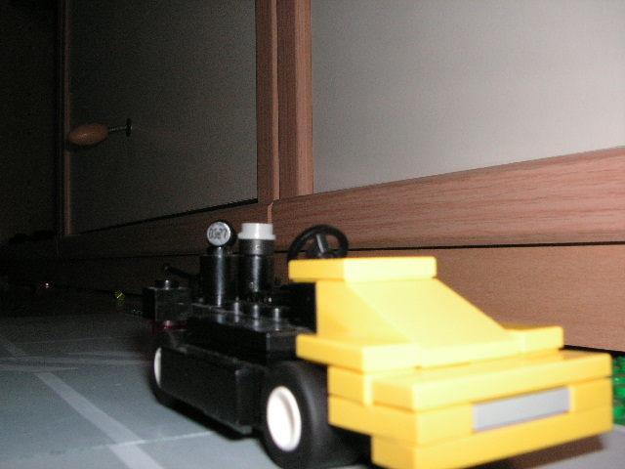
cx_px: 312
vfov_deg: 38.7
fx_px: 668
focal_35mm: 37
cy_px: 234
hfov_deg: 50.1
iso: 160
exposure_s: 1/45
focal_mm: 6.3
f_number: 6.6
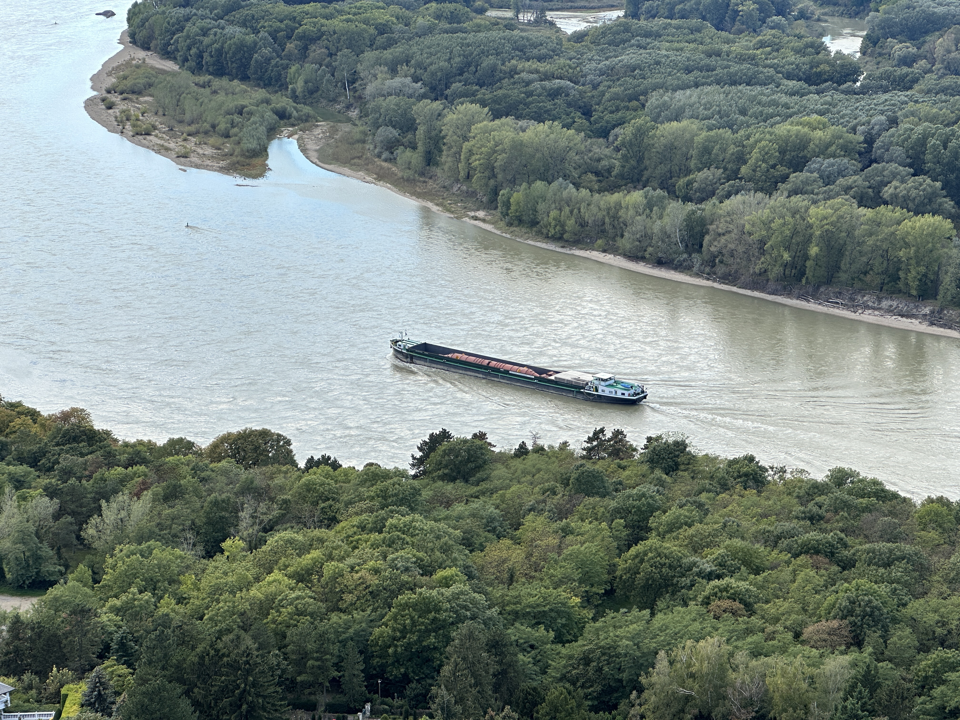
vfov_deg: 19.1
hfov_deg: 25.3
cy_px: 360
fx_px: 2135
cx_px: 480
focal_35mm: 77
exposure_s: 1/368
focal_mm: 9
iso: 32
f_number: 2.8
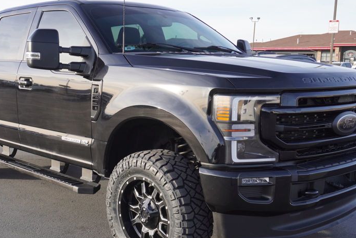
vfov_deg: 27.5
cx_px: 143
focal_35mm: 49
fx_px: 485
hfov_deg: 40.1
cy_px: 147
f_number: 5.6
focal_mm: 22
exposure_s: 1/125
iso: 100
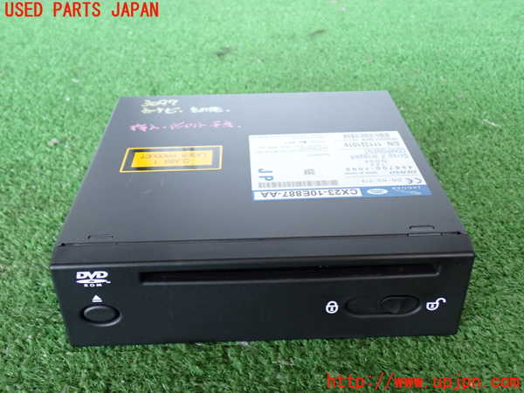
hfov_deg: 49.0
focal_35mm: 38
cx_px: 262
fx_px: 575
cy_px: 196
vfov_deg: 37.7
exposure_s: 1/40
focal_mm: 6.83
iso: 250
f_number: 2.7
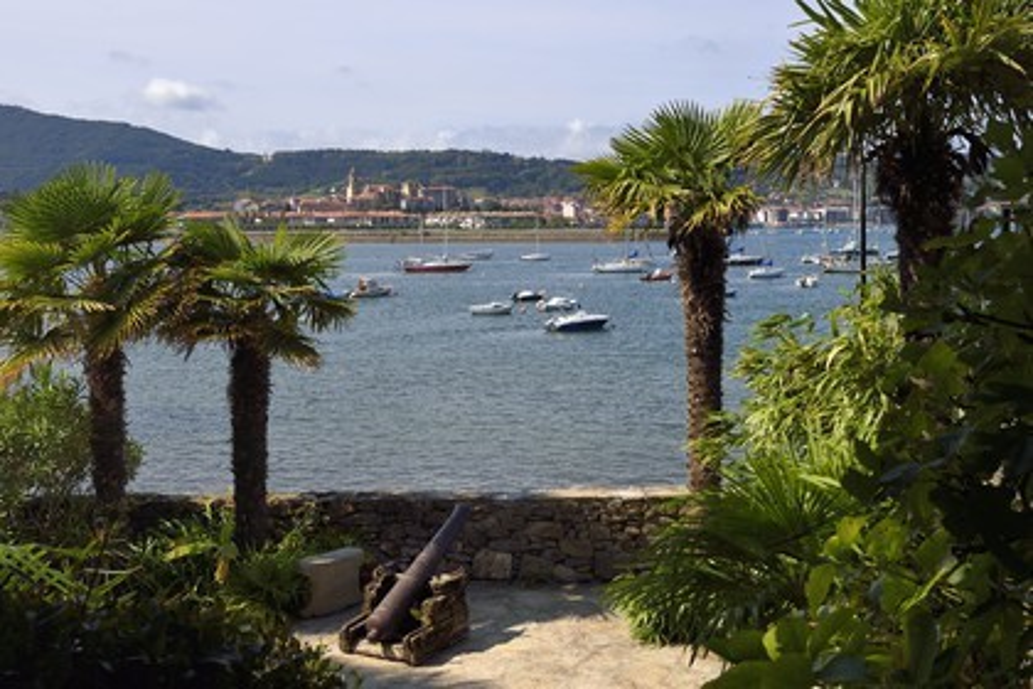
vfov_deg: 30.5
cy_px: 344
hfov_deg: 44.5
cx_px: 516
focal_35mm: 44
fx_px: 1262
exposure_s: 1/250
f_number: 13
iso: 200
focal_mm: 44
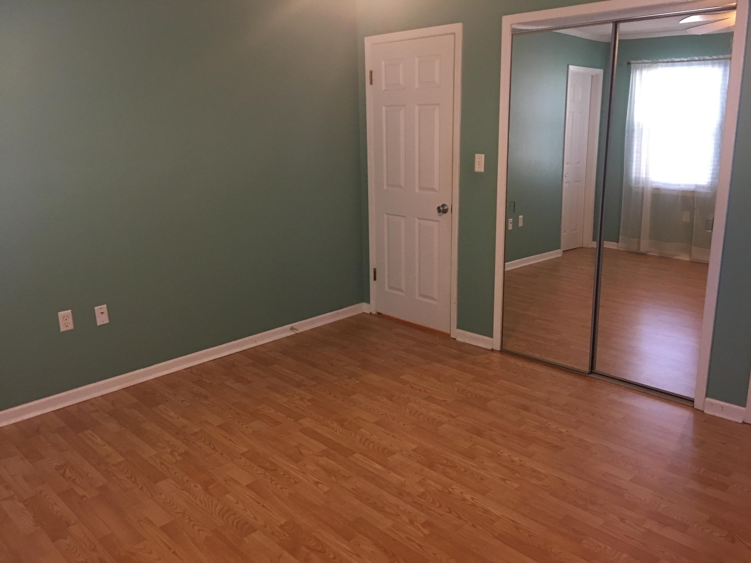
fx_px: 629
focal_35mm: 29
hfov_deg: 61.7
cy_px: 282
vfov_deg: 48.2
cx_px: 376
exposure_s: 1/15
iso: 100
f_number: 2.2
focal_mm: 4.15
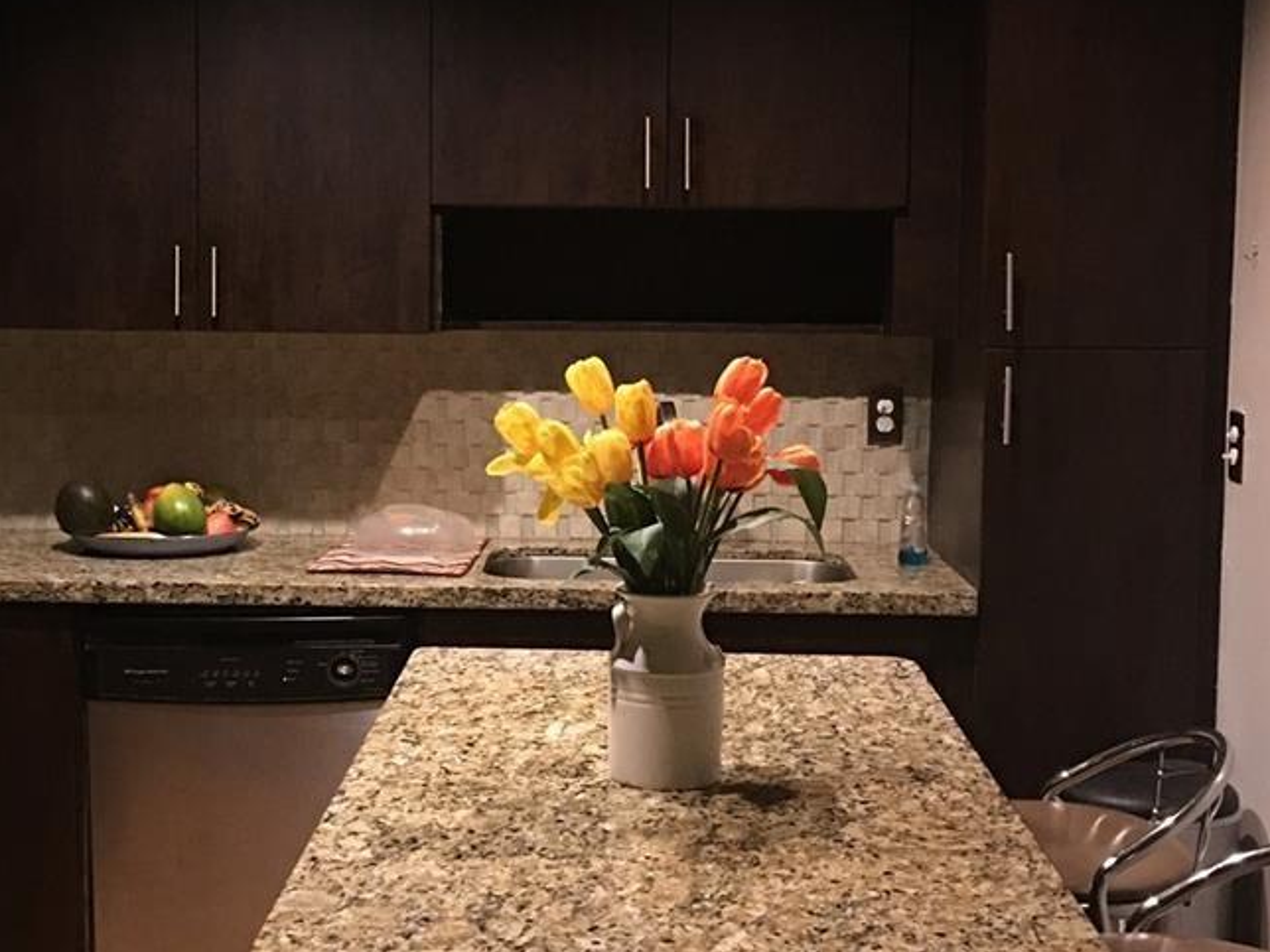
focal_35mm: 54
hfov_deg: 35.4
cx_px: 521
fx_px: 1981
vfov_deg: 27.0
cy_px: 434
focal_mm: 4.15
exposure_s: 1/4
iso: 125
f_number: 2.2
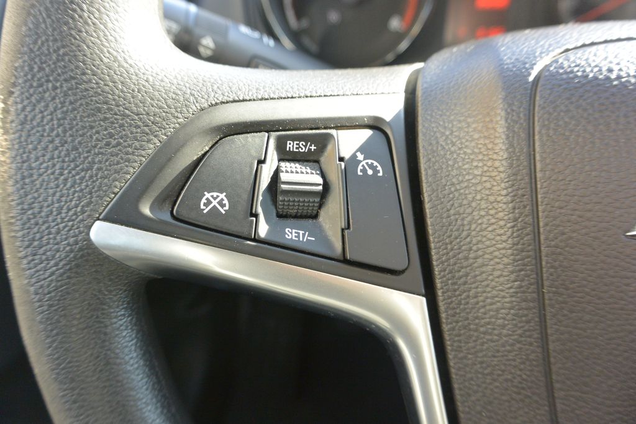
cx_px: 318
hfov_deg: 67.4
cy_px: 212
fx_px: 477
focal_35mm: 27
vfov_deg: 47.9
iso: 320
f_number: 3.5
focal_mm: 10
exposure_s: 1/125
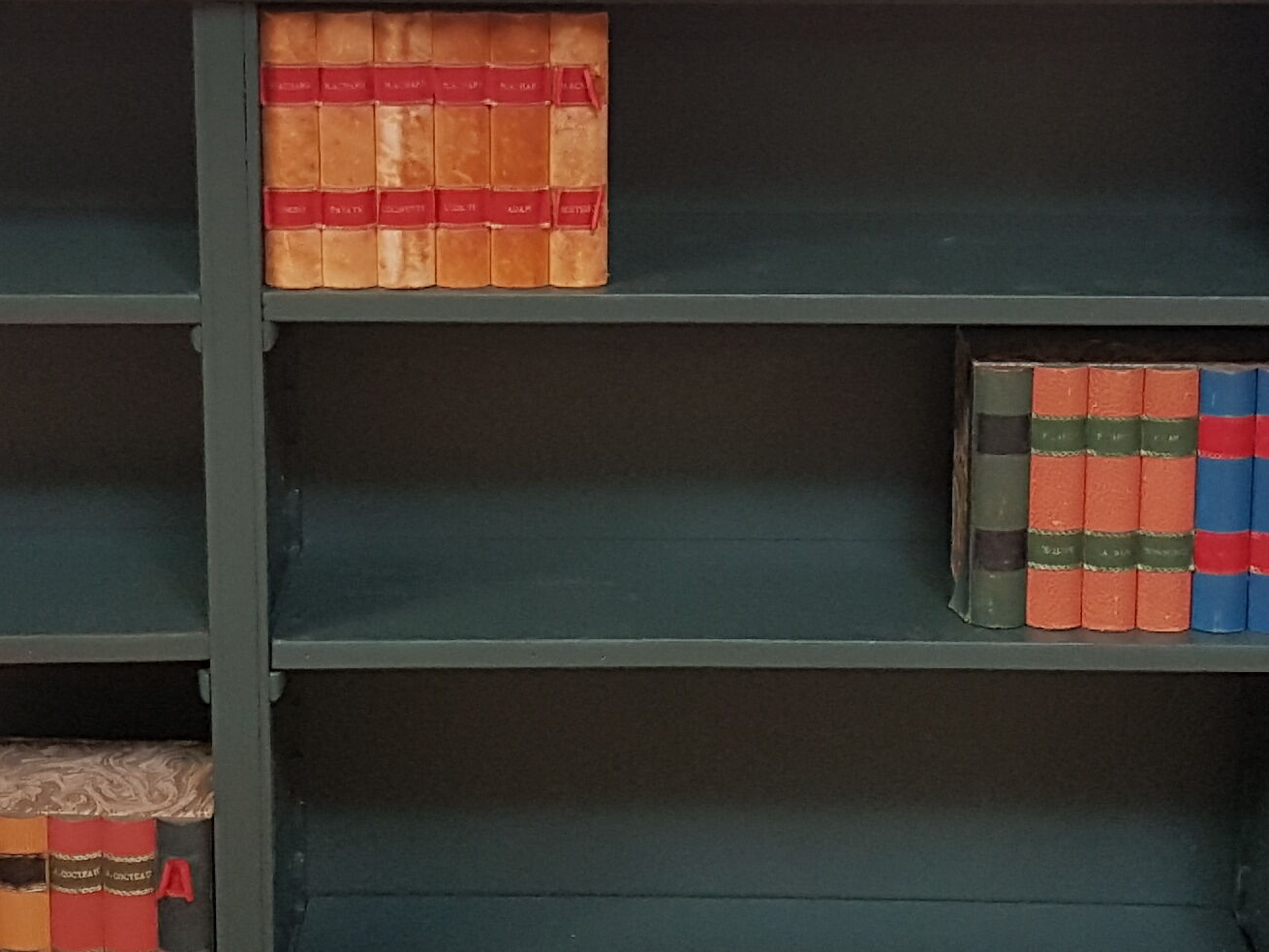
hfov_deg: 24.4
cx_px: 636
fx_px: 2933
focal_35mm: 80
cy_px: 301
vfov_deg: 18.4
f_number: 1.7
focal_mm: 4.2
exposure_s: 1/50
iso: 100
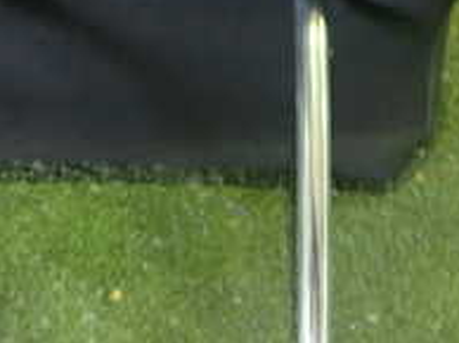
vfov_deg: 15.8
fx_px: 1232
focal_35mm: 93
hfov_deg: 21.0
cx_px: 137
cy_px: 123
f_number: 2.3
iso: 800
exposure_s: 1/25
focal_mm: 5.4
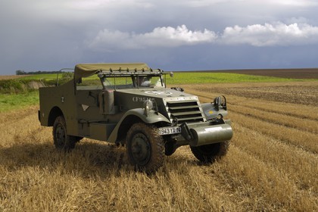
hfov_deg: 43.6
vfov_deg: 29.9
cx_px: 159
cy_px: 106
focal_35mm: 45
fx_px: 397
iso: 100
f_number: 7.6
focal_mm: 30
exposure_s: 1/160
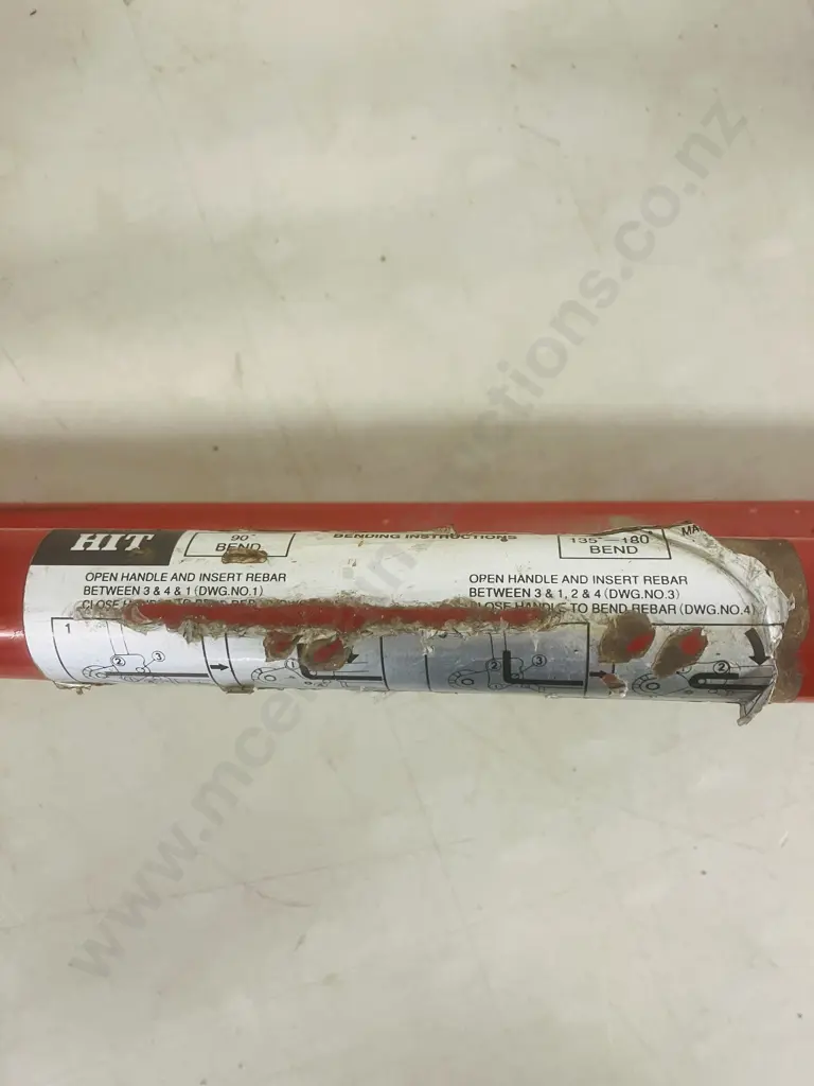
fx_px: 878
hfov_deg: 49.7
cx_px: 407
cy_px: 543
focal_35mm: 28
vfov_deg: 63.4
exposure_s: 1/50
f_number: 1.8
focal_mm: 3.99
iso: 160
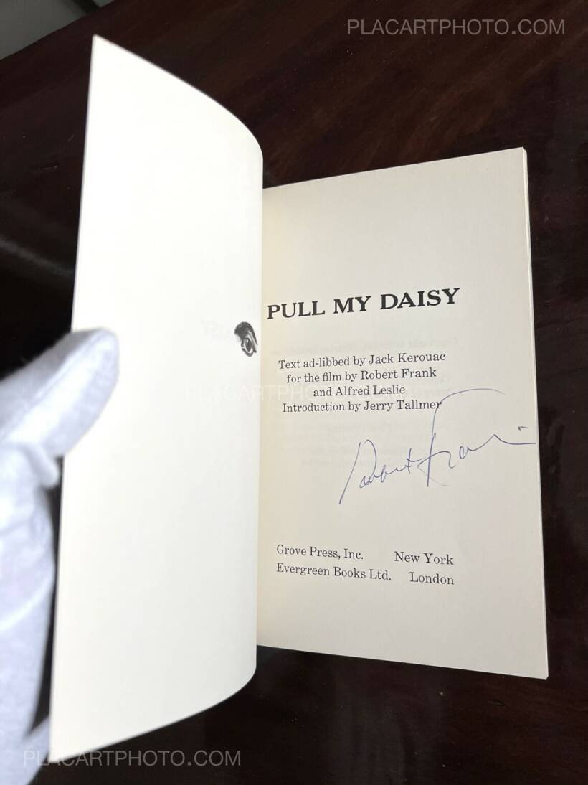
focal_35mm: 26
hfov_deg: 53.0
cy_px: 392
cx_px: 294
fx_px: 589
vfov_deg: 67.3
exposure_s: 1/104
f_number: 1.5
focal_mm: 5.7
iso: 125
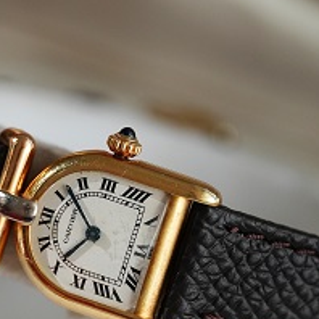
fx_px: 3211
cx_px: 115
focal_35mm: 308
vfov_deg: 5.7
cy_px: 240
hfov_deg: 5.7
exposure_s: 1/250
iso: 1250
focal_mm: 105
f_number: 2.8
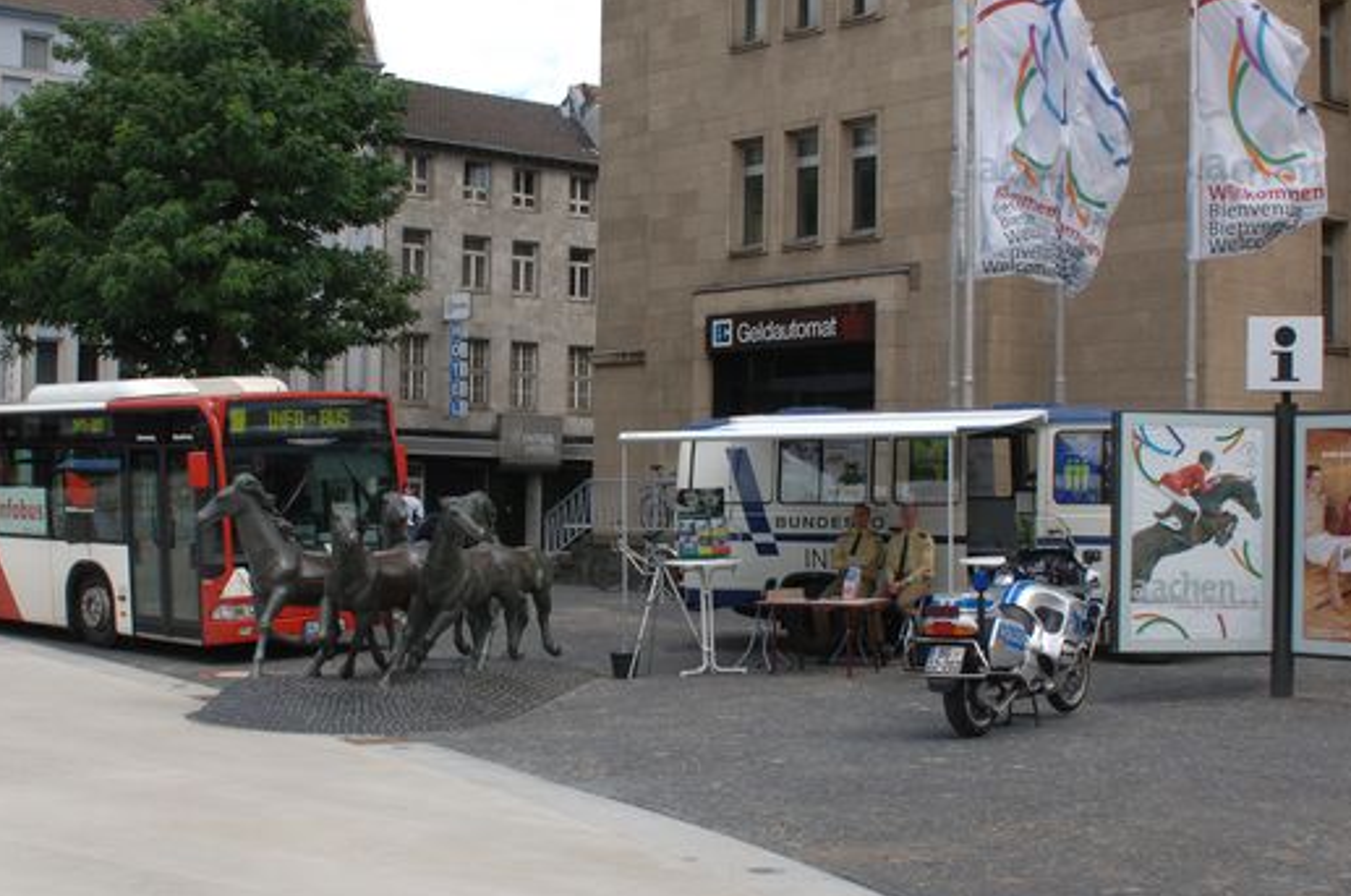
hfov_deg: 38.2
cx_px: 617
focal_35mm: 52
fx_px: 1948
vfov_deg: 25.9
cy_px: 456
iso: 200
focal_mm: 28
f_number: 11
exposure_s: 1/125
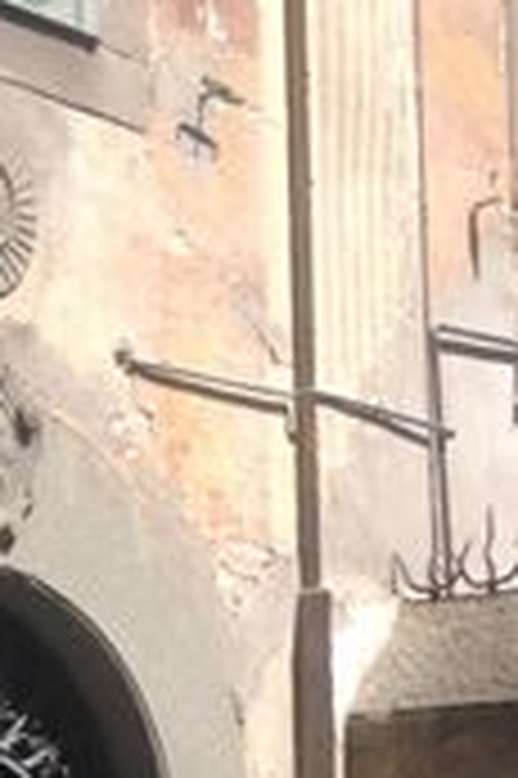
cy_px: 872
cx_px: 101
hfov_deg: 12.2
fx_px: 2422
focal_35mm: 112
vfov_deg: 17.6
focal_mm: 4.28
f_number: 2.4
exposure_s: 1/836
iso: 50
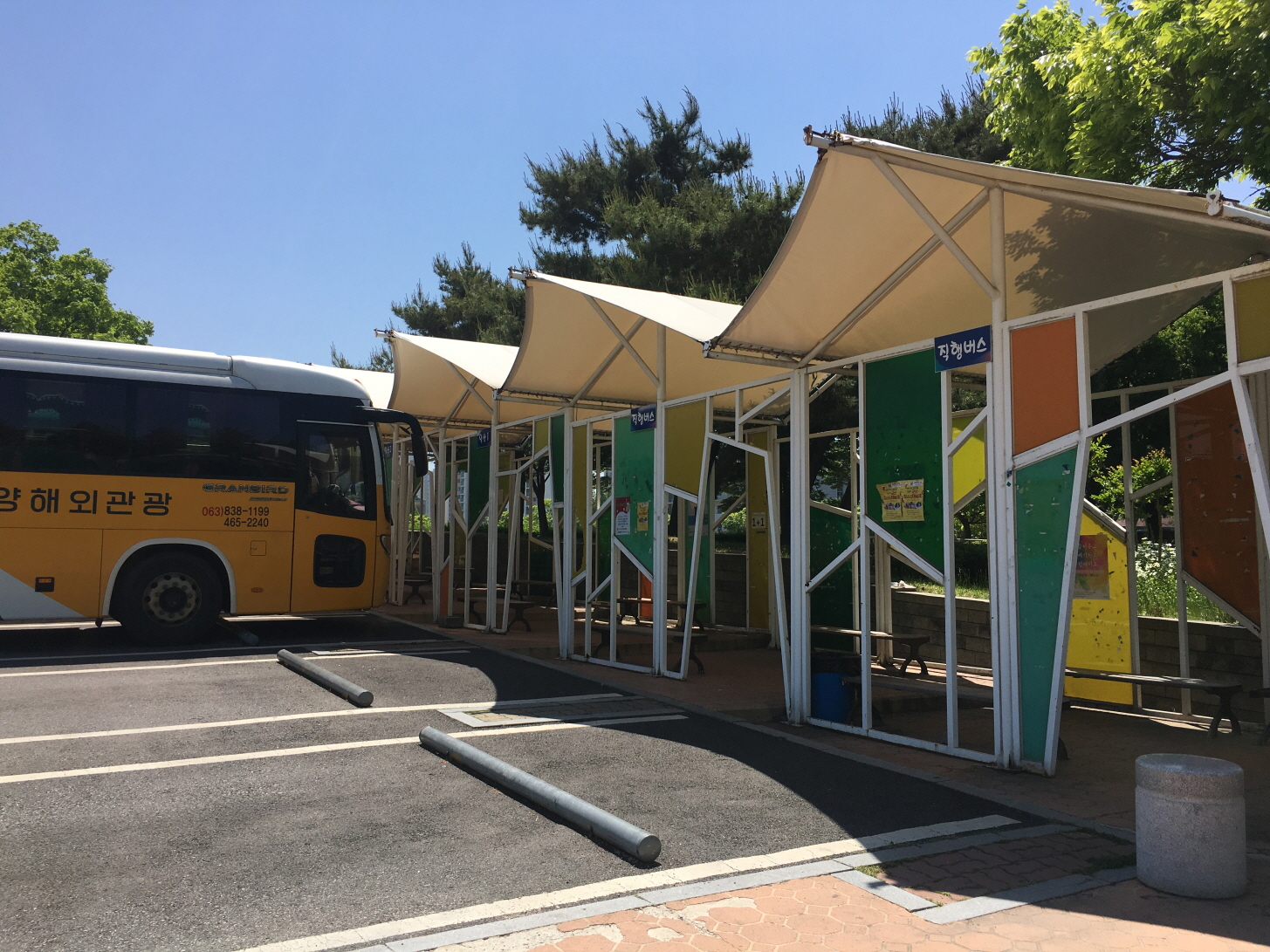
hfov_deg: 61.7
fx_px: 1064
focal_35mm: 29
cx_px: 635
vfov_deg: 48.2
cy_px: 476
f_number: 2.2
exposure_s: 1/2024
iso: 25
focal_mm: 4.15
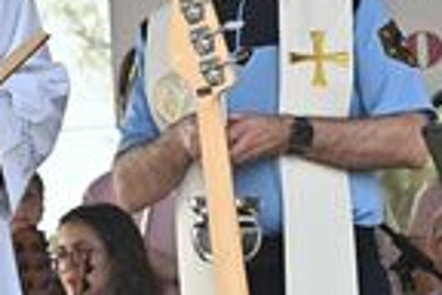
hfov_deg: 7.6
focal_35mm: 268
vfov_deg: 5.1
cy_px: -52
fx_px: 3290
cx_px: -83
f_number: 7.1
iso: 1600
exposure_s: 1/1250
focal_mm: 86
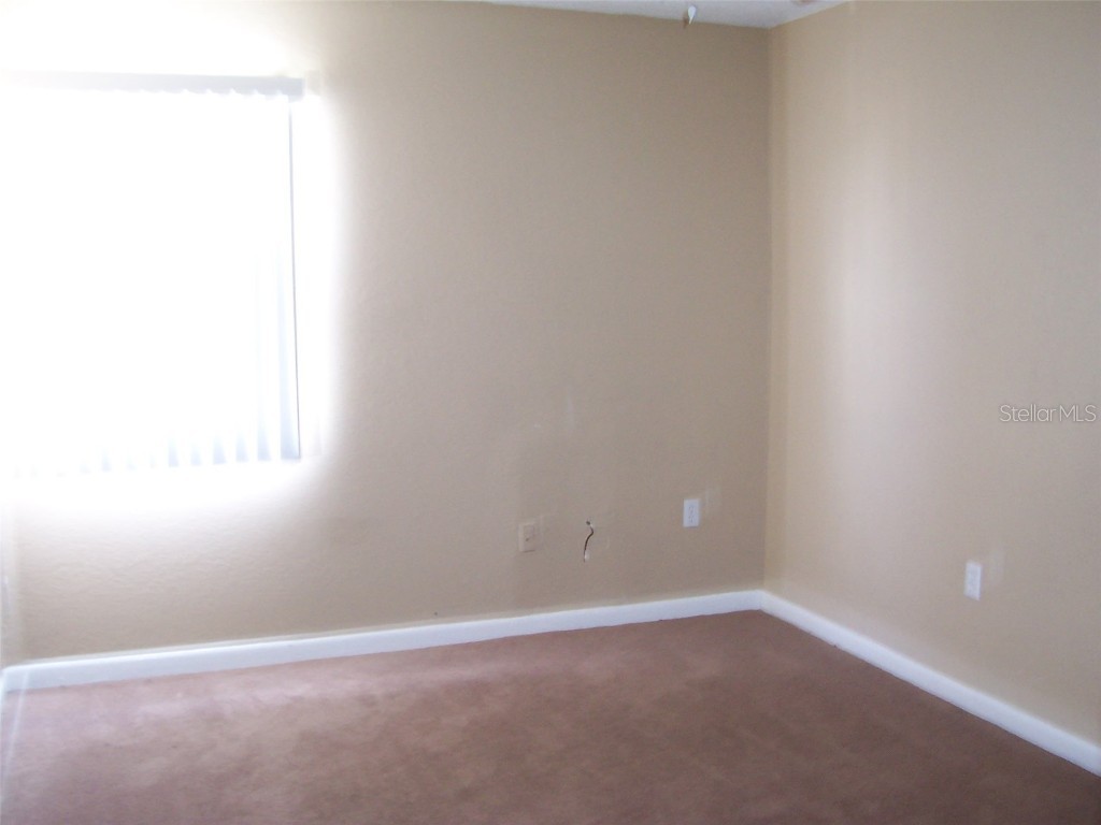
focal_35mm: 37
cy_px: 412
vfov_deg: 38.7
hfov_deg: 50.1
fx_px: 1177
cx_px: 550
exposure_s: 1/3
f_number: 2.8
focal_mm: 5.6
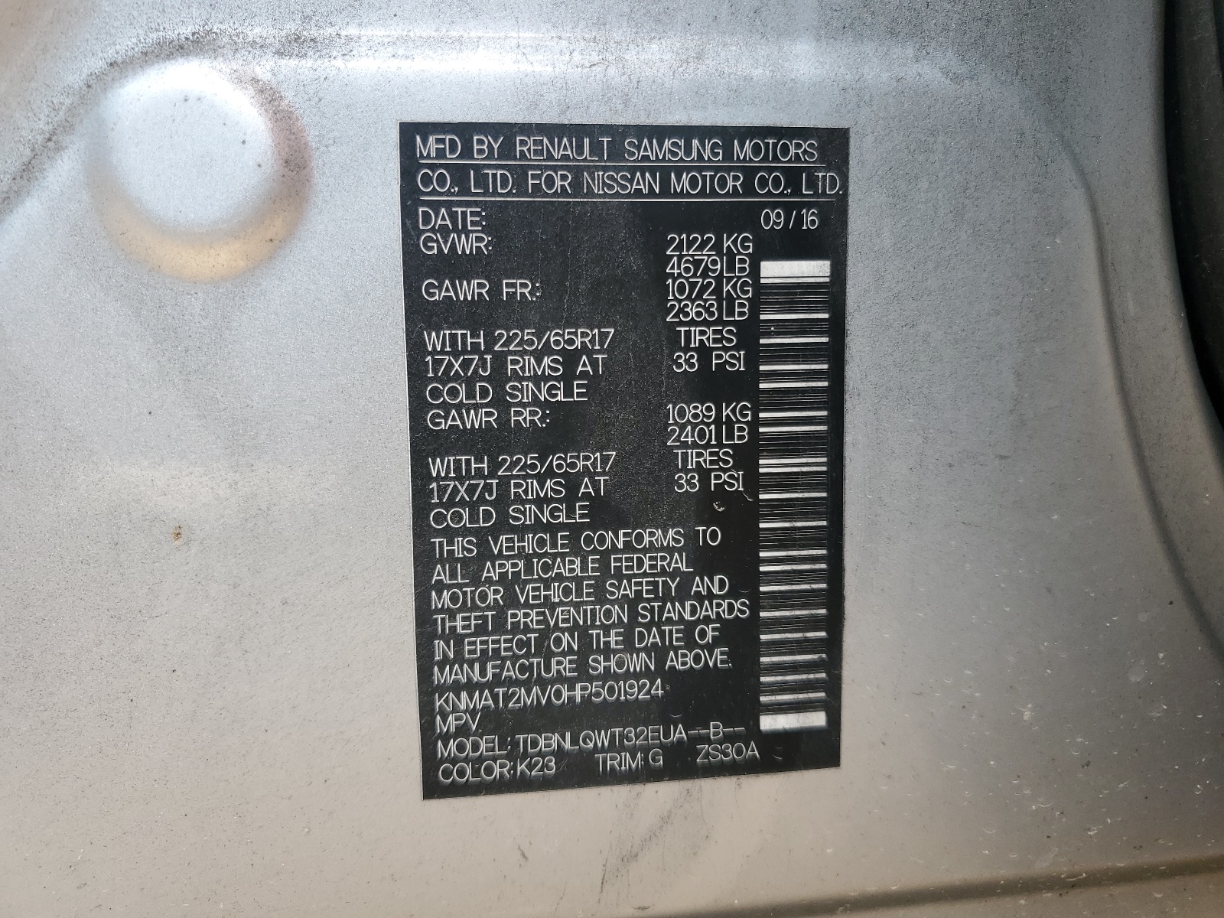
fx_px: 919
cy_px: 459
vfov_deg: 53.1
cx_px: 612
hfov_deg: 67.3
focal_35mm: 26
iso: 50
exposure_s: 1/192
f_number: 1.5
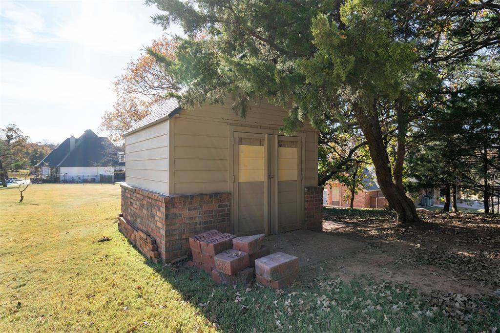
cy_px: 166
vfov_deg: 61.9
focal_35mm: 20
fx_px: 278
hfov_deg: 84.0
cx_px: 250
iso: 200
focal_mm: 20
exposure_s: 1/200
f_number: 7.1
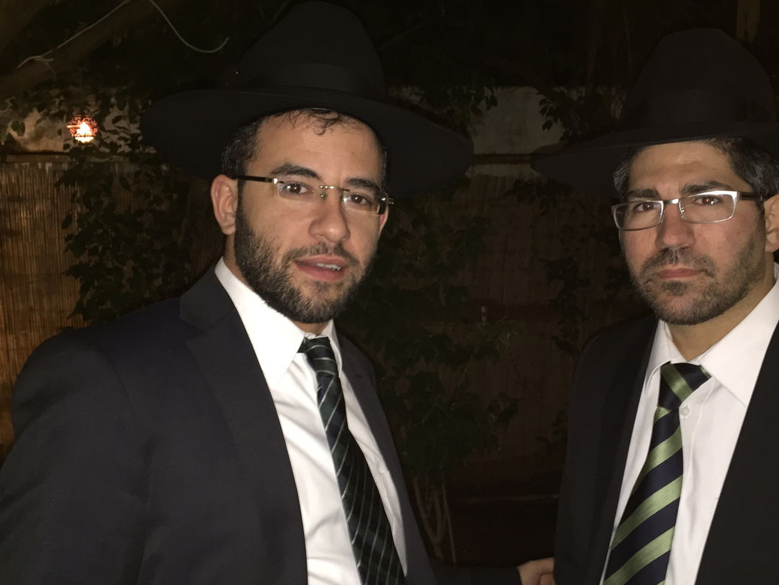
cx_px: 436
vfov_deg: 36.8
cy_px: 334
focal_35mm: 39
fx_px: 878
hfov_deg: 47.8
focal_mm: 4.15
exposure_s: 1/16
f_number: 2.2
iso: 125
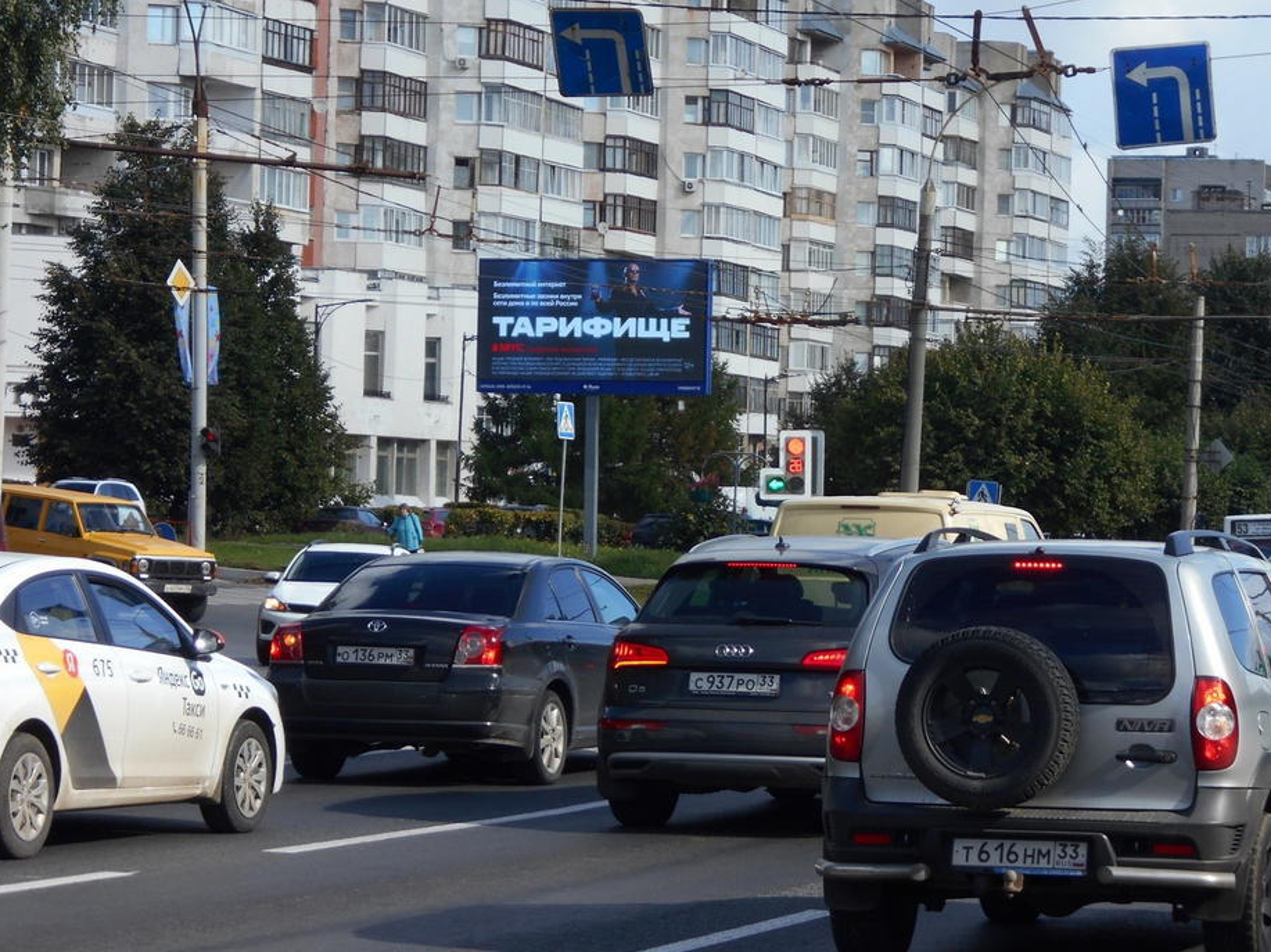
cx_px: 661
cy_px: 452
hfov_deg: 14.2
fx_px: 5102
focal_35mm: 139
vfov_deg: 10.7
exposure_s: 1/200
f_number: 6.5
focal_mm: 23
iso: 80
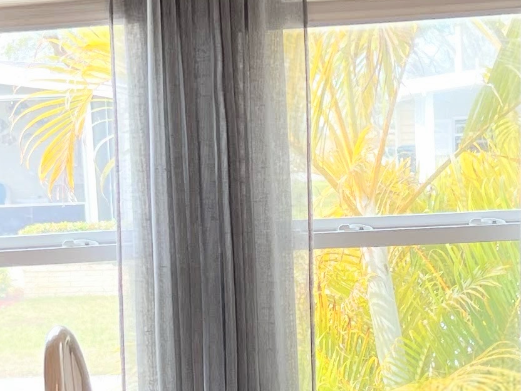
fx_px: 1896
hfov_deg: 15.6
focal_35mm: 126
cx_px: 255
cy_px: 308
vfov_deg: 11.7
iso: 40
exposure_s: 1/120
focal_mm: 5.7
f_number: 1.5
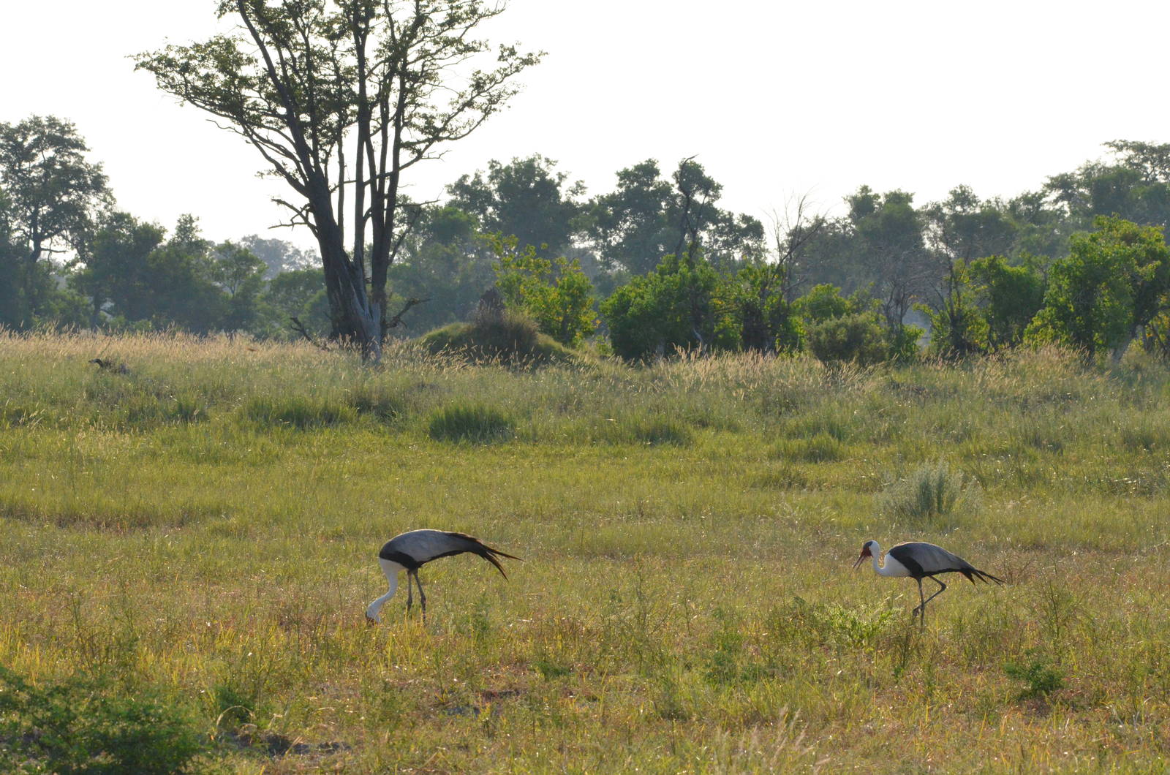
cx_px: 585
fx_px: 9244
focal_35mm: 285
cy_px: 388
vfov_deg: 4.8
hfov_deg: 7.2
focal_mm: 190
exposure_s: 1/2500
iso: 2500
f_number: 13
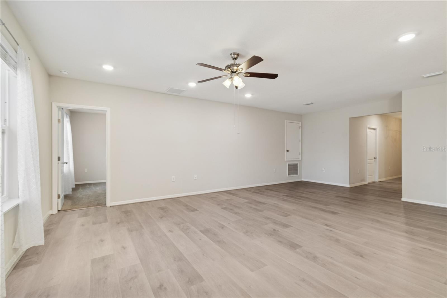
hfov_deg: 100.4
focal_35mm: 15
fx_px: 186
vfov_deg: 77.3
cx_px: 224
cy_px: 149
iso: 200
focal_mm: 10
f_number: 8
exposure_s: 1/4
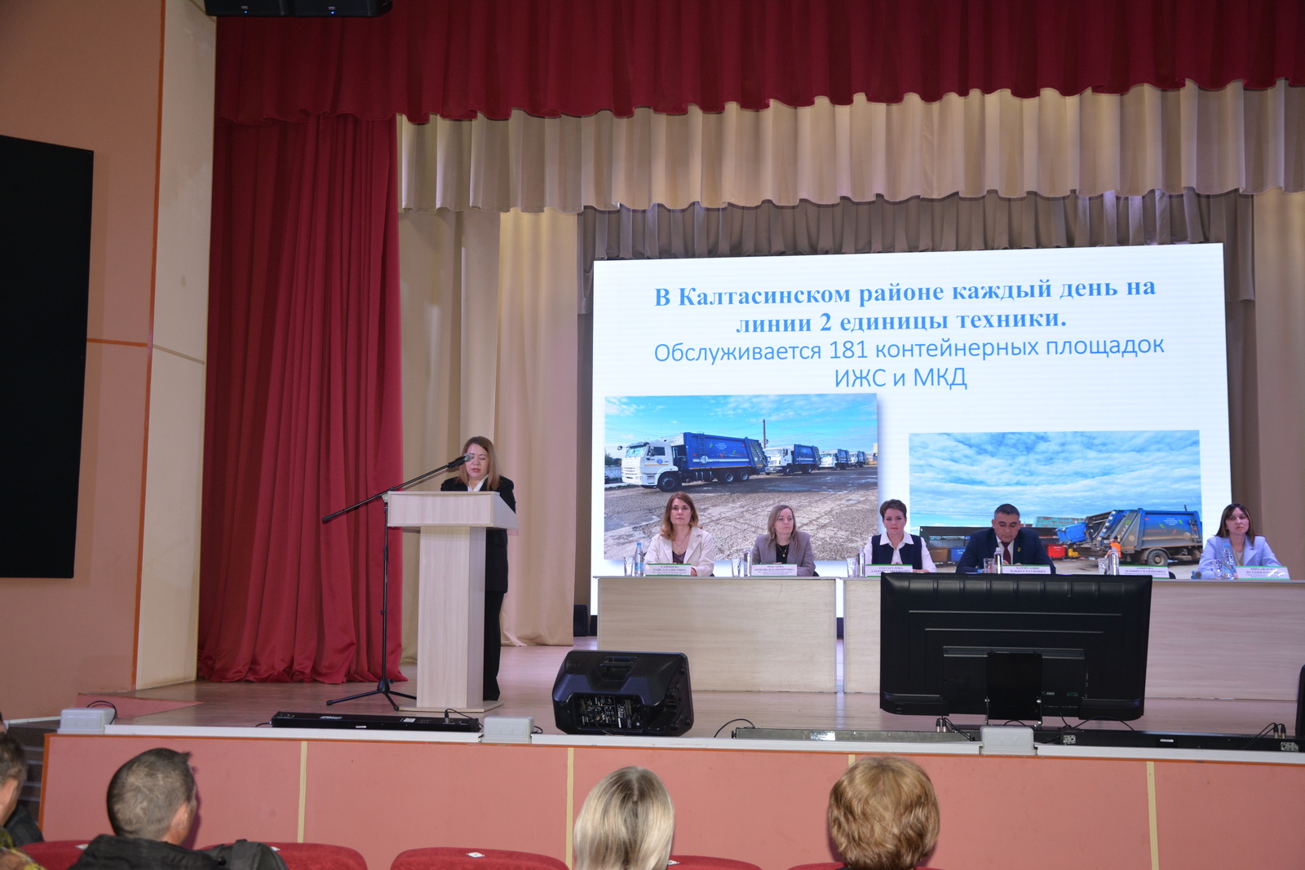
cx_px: 652
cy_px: 435
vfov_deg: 35.5
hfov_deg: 51.3
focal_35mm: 38
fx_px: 1359
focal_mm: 25
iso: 400
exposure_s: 1/125
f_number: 4
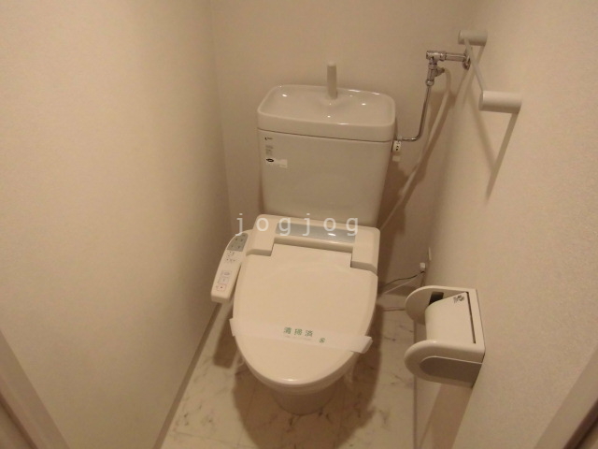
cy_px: 224
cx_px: 299
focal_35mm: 26
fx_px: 449
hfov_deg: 67.3
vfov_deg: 53.1
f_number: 2.8
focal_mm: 4.7
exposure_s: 1/60
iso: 400
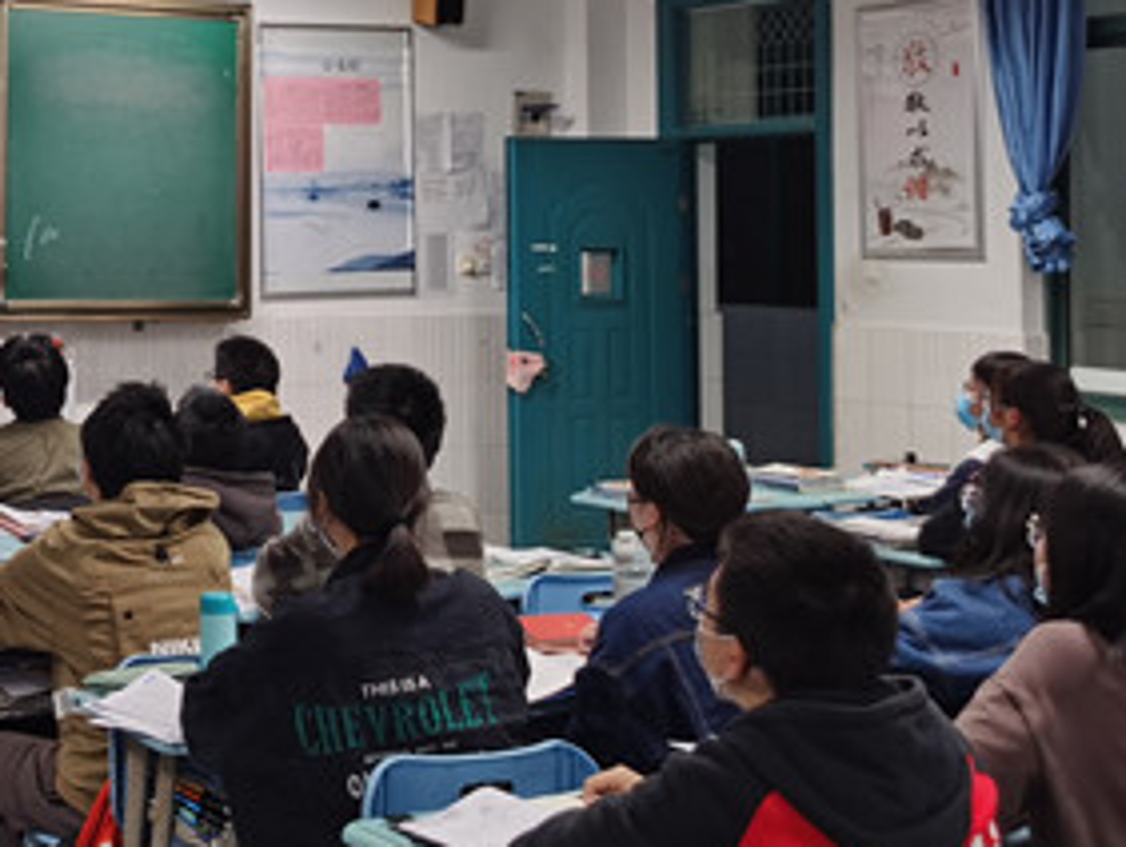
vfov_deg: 22.3
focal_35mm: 65
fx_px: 2116
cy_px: 168
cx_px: 48
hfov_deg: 28.3
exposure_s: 1/100
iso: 64
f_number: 1.6
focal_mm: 5.56
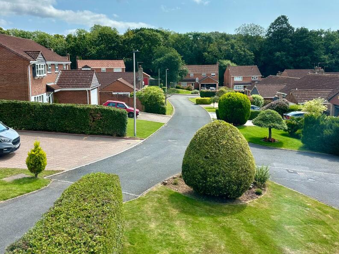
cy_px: 102
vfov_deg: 45.2
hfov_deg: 58.3
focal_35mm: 31
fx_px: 304
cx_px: 164
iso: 80
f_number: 1.78
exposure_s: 1/4184
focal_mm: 6.86
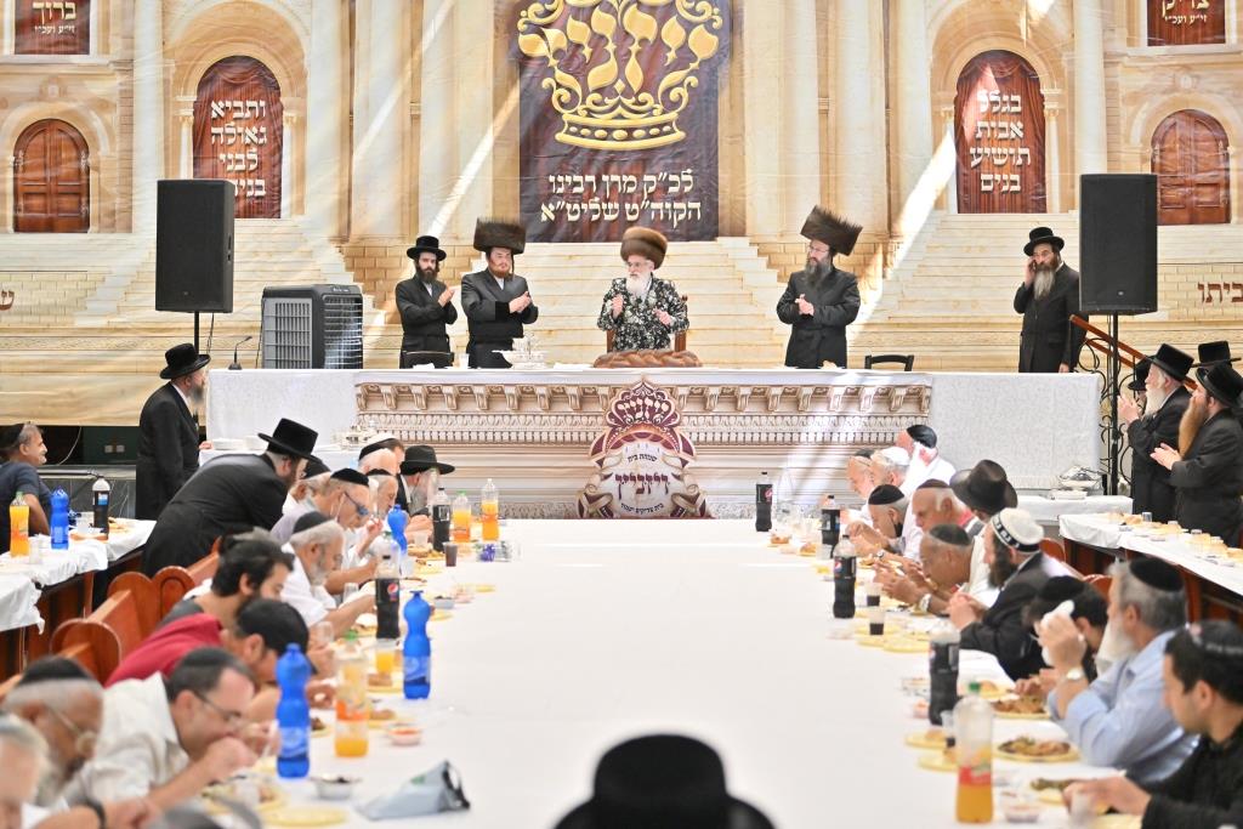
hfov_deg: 28.8
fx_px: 2417
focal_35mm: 70
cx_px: 622
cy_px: 414
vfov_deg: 19.5
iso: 2500
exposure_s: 1/2500
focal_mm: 70
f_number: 2.8
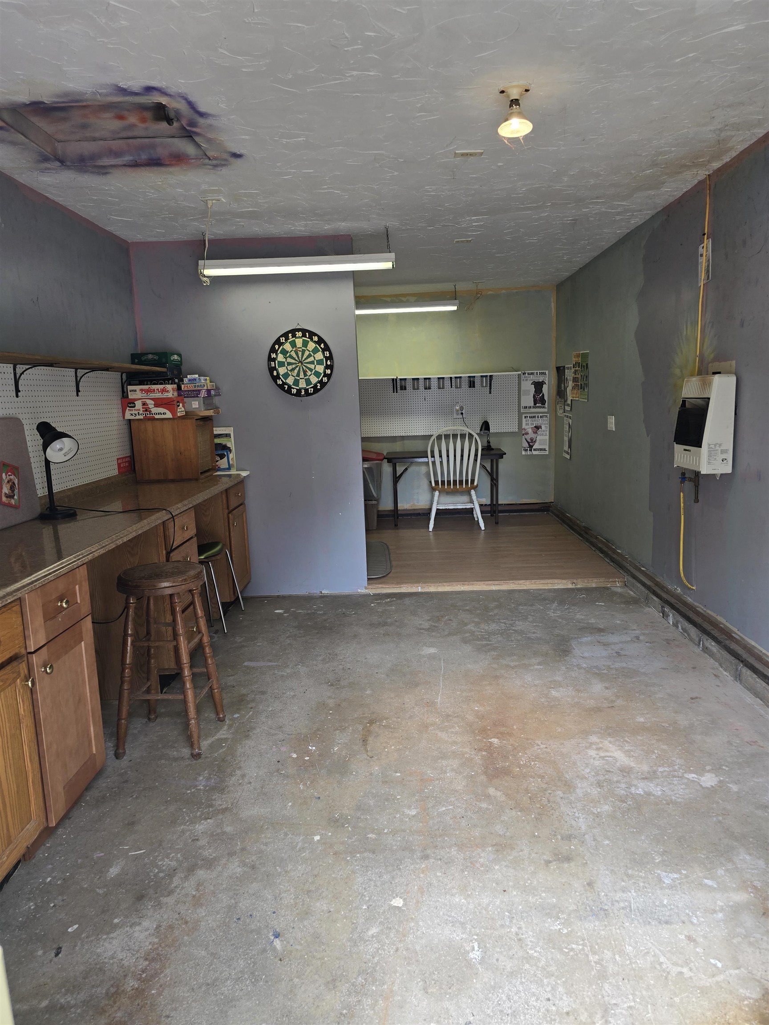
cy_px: 512
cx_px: 384
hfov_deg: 58.9
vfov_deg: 73.9
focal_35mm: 23
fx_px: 681
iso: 50
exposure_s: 1/120
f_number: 1.7
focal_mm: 6.3
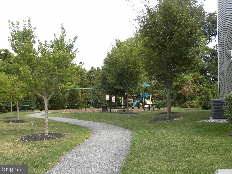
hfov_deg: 41.2
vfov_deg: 31.5
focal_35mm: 46
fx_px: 308
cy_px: 87
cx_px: 116
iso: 64
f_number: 4
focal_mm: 8.2
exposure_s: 1/130
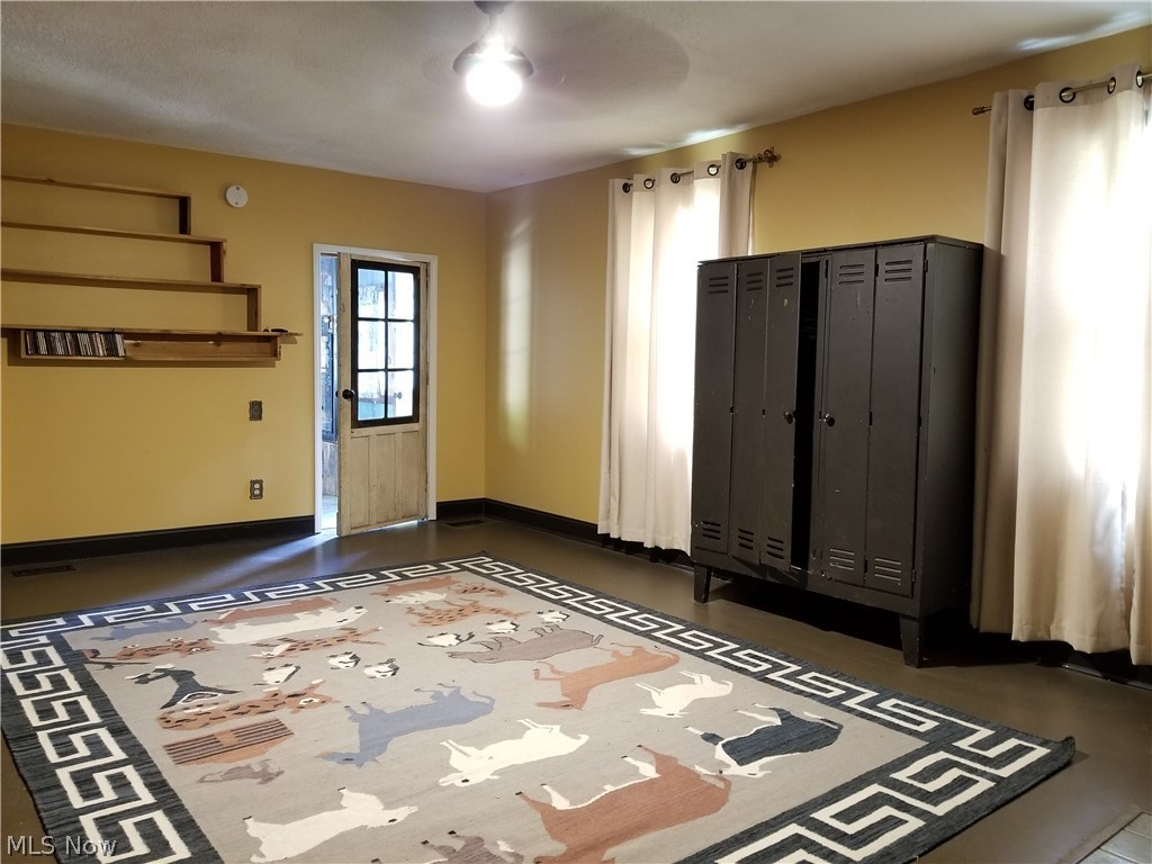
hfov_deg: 67.3
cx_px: 576
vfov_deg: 53.1
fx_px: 865
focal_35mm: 26
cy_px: 432
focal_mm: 4.25
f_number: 1.7
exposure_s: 1/10
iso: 250
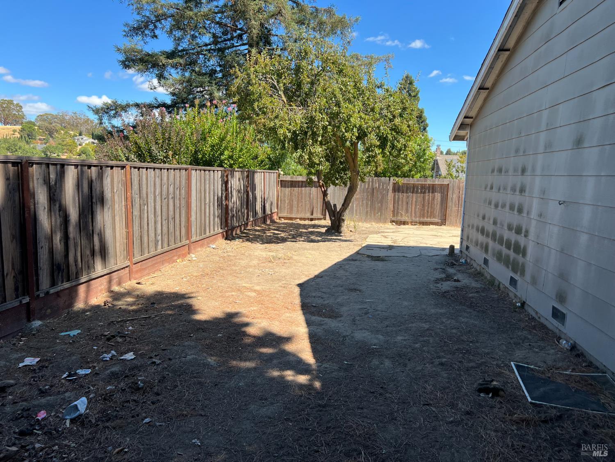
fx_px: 462
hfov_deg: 67.3
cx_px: 308
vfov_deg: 53.1
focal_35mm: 26
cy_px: 231
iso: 50
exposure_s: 1/1431
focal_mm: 5.7
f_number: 1.5
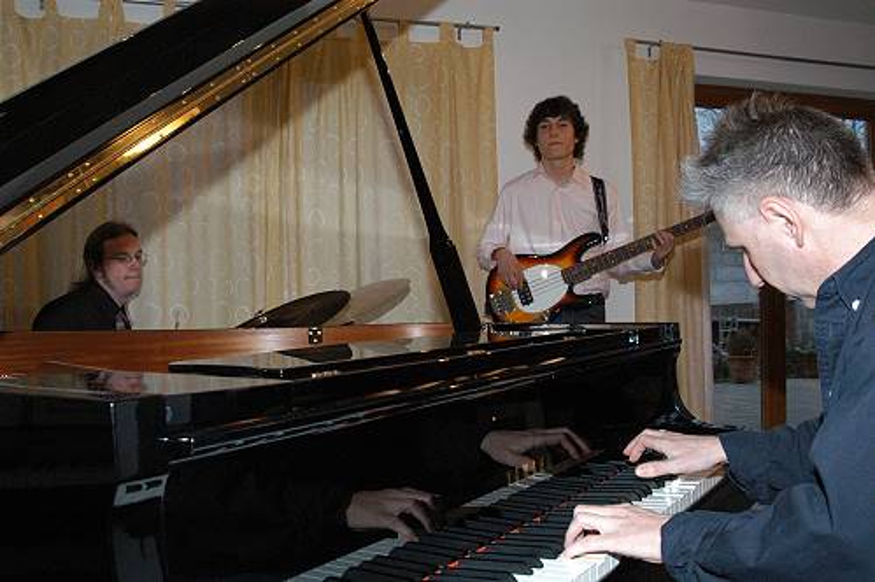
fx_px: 874
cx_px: 438
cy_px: 291
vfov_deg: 36.8
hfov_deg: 53.2
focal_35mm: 36
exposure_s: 1/60
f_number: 8
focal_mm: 24
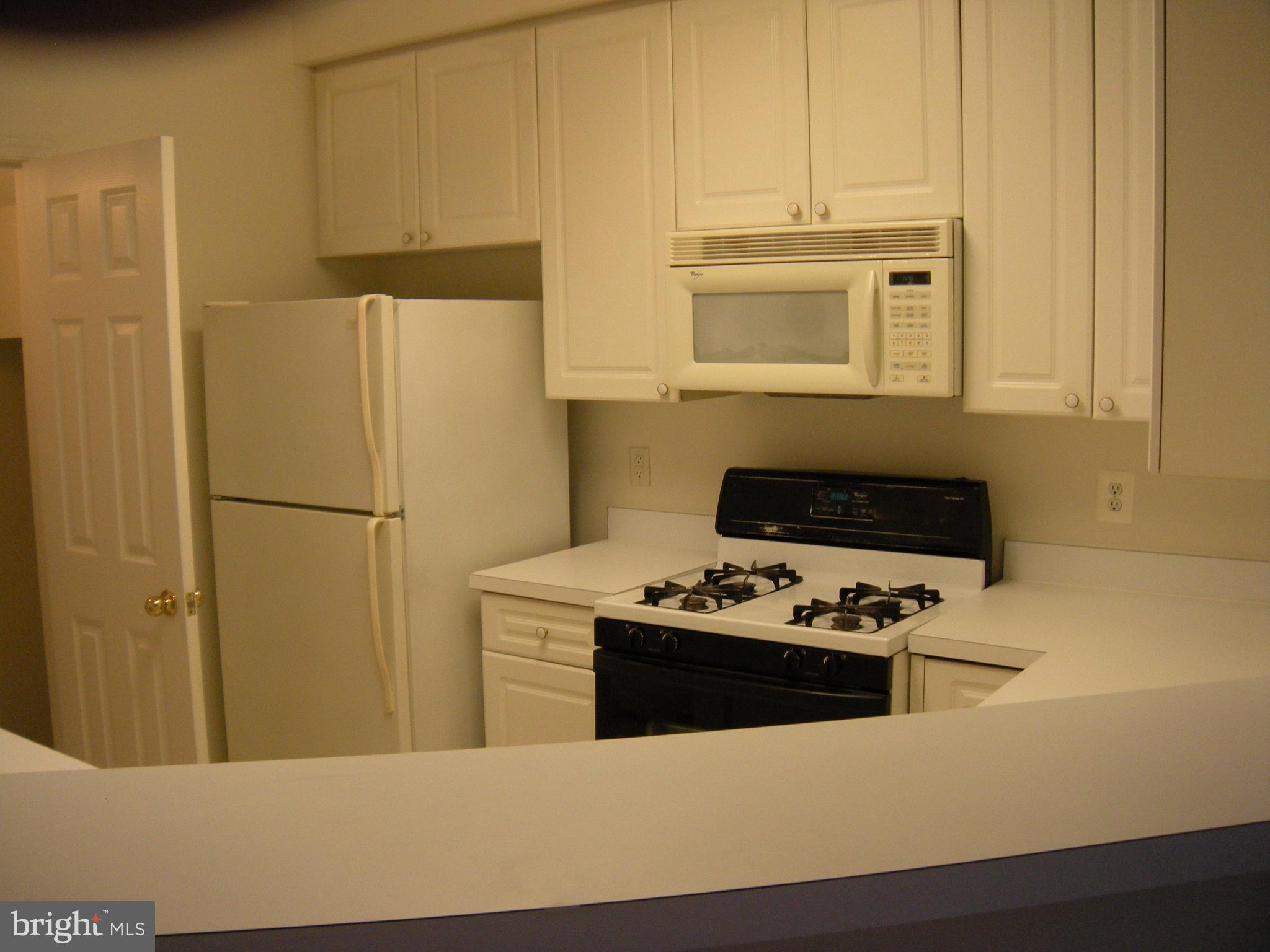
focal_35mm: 35
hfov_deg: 52.6
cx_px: 635
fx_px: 1284
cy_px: 476
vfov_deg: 40.7
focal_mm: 5.9
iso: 145
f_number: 3.8
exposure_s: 1/53.7
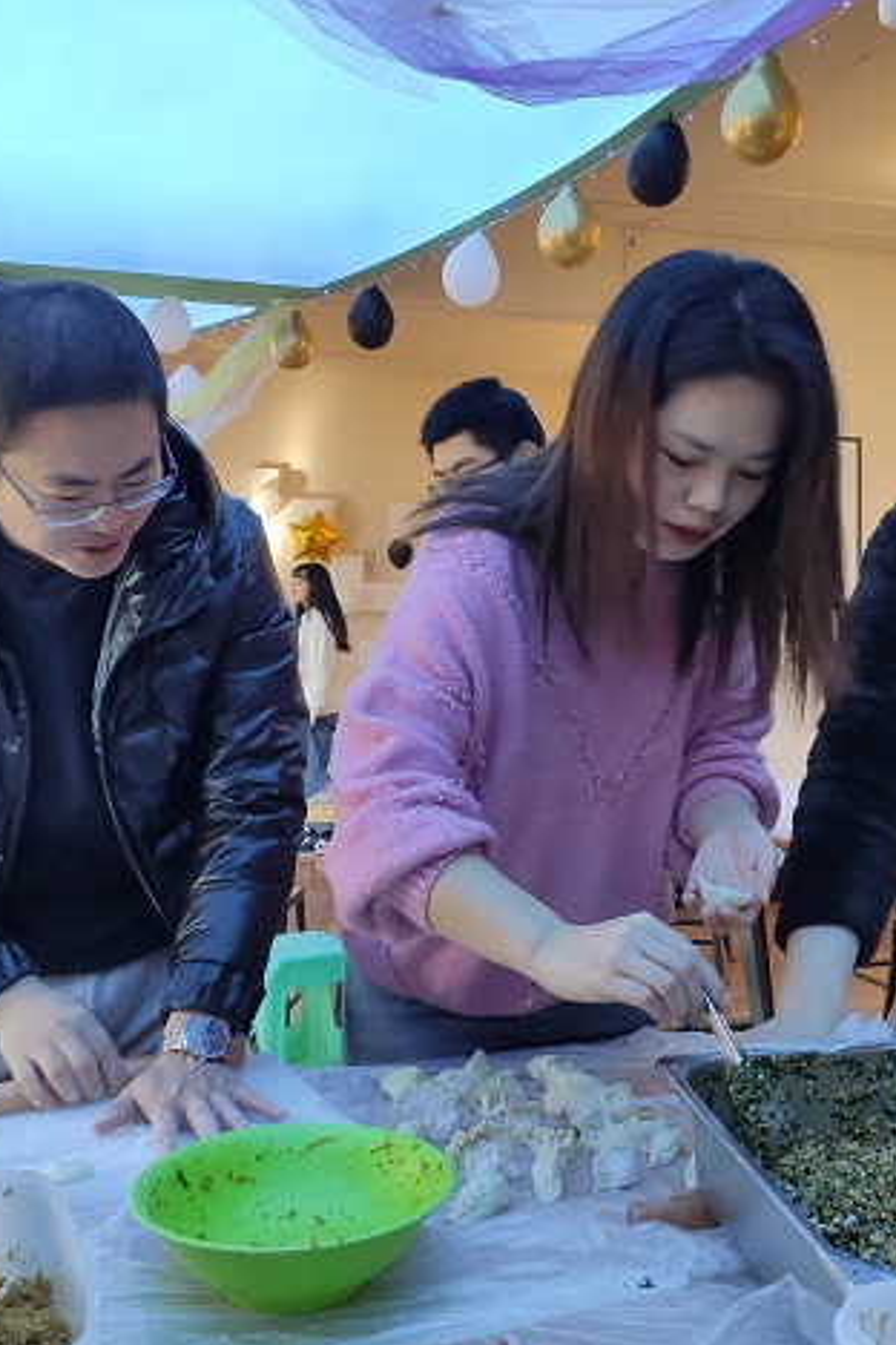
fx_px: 1381
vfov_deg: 51.9
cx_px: 508
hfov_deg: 35.9
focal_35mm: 37
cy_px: 664
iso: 211
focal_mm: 4.77
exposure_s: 1/100
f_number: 1.75
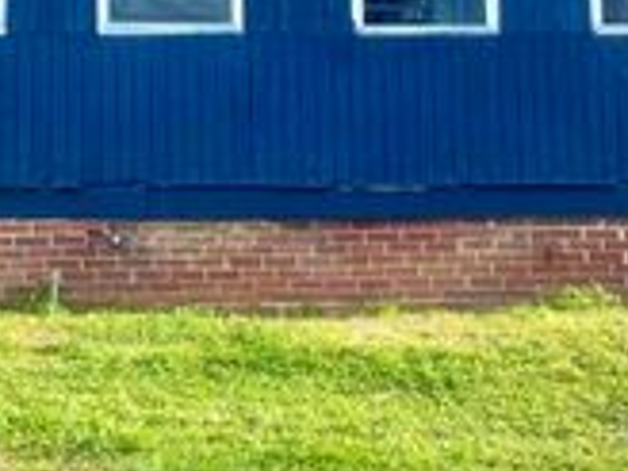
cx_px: 115
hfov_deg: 25.2
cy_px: -17
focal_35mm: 76
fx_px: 1379
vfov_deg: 18.8
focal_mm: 5.1
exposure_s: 1/740
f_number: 1.6
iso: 32
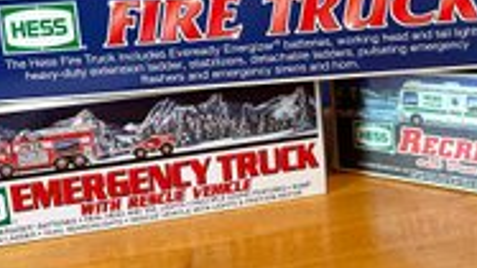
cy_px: 32
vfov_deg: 24.3
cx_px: 343
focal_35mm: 48
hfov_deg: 41.9
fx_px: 607
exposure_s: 1/60
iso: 400
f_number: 1.78
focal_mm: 6.86
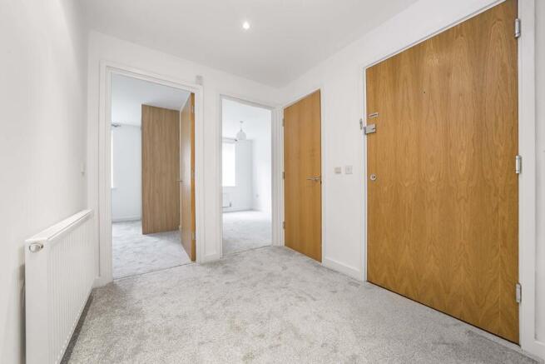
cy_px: 182
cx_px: 272
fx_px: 182
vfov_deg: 90.0
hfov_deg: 112.6
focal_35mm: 12
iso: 320
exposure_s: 1/3
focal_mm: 12
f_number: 9
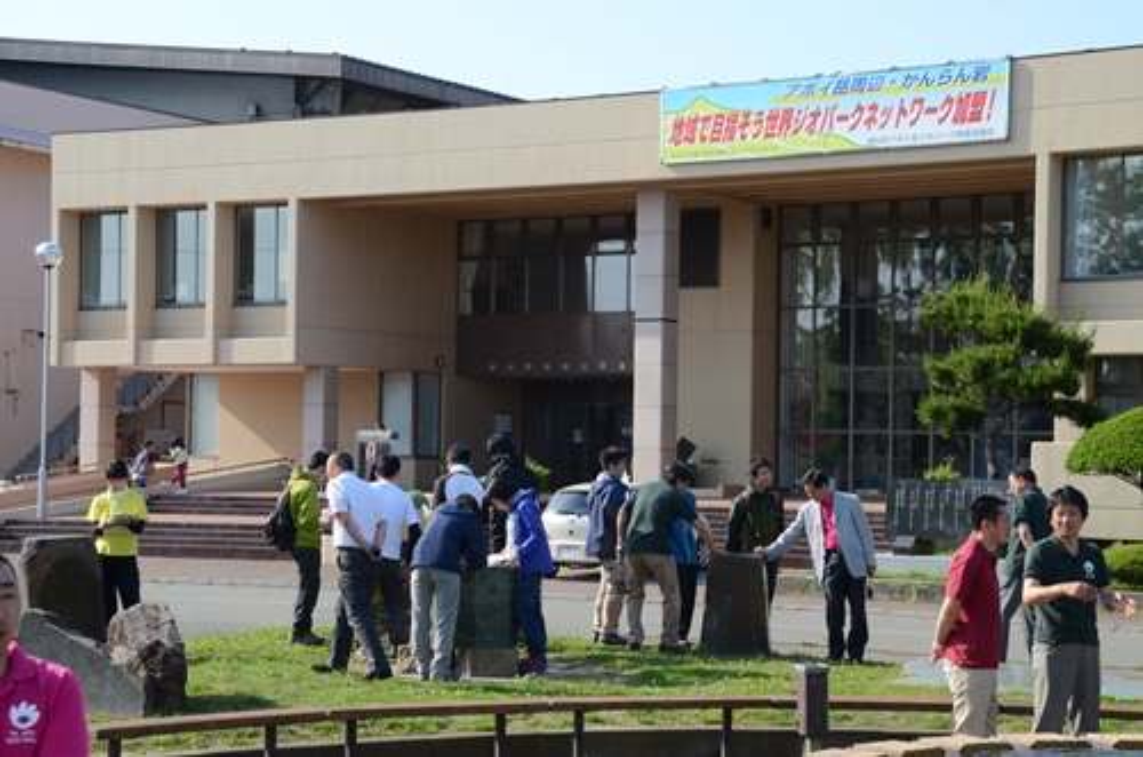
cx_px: 572
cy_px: 378
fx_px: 2376
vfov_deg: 18.1
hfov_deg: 27.0
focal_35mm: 75
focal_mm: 50
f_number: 14
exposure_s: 1/80
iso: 200
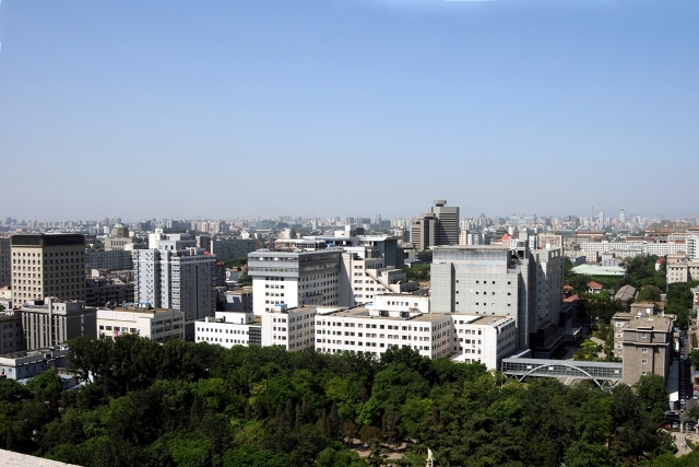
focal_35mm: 84
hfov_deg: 24.2
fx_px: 1631
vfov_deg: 16.3
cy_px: 234
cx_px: 350
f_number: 11
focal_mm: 56
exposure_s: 1/400
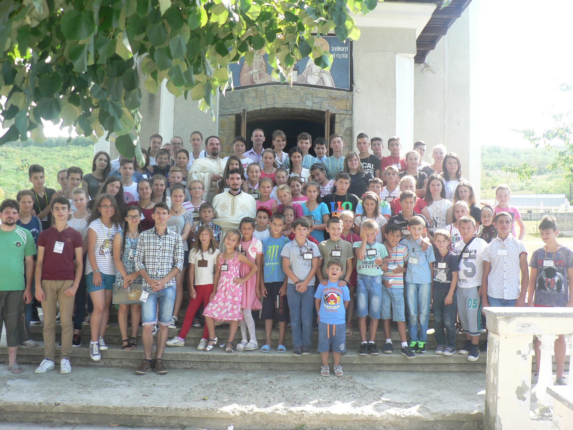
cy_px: 215
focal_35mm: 36
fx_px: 596
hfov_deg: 51.4
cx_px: 286
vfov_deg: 39.7
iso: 80
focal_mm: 6
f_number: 2.8
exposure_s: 1/125
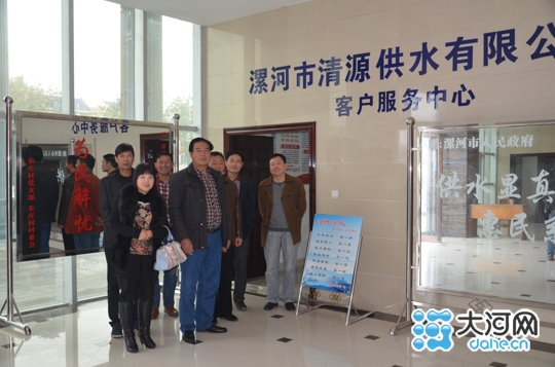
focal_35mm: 36
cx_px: 278
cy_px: 184
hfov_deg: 53.3
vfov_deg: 36.7
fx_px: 554
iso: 800
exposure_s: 1/100
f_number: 3.8
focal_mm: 24
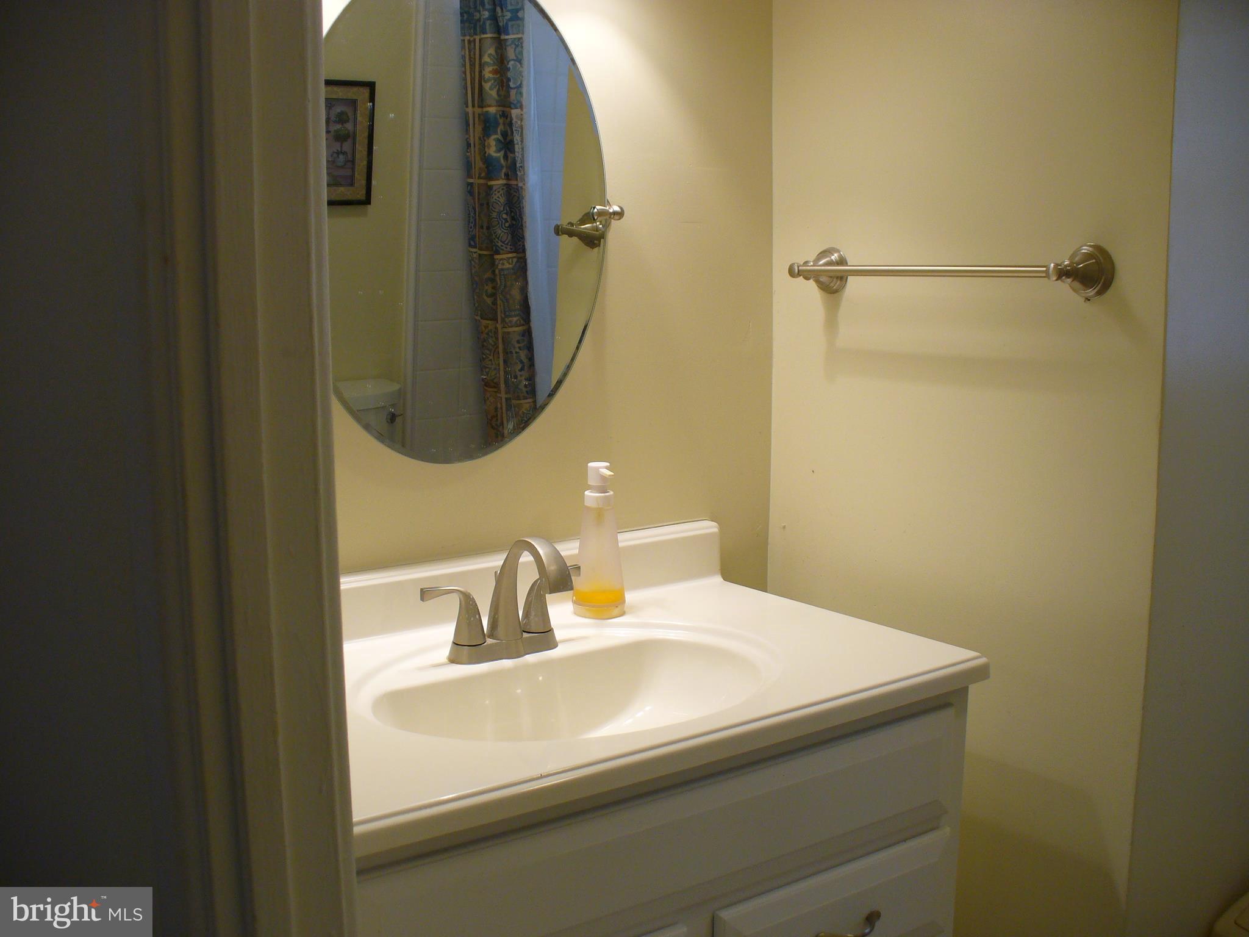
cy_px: 468
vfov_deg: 38.7
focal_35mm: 37
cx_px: 624
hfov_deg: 50.1
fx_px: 1335
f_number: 2.8
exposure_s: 1/50
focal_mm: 6.1
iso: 80
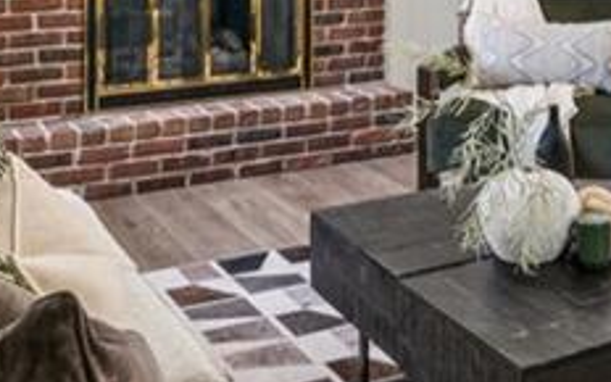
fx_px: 1116
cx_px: 550
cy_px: -100
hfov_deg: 29.3
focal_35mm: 67
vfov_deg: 18.2
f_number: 13
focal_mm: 14.9
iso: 400
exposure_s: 1/5
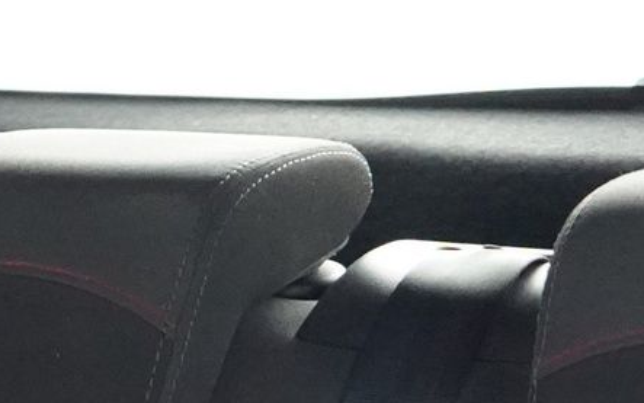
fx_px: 2826
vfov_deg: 7.3
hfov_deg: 12.3
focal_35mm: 161
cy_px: 1150
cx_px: -377
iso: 12800
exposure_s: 1/25
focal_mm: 28
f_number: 3.5
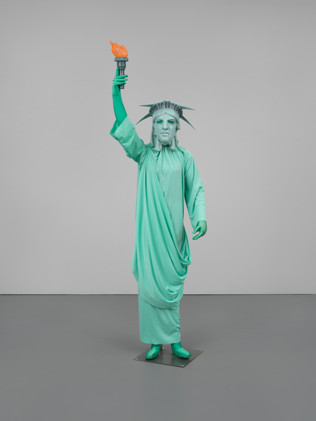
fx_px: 621
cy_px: 210
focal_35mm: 51
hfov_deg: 28.6
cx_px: 158
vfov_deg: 37.5
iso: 64
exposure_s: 1/125
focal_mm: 80
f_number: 11
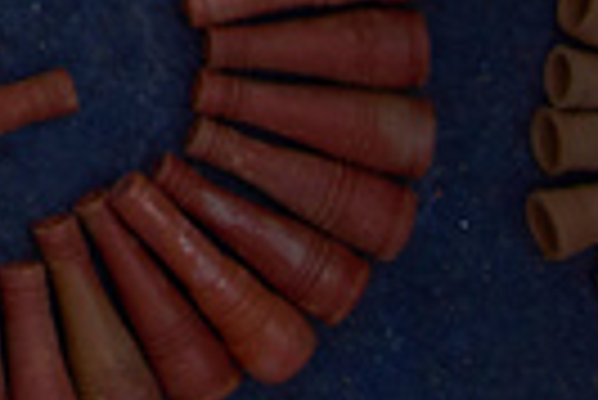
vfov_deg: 6.5
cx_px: -1034
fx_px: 3076
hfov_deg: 9.4
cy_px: -964
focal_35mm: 185
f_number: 4
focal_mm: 24
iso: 500
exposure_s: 1/4000
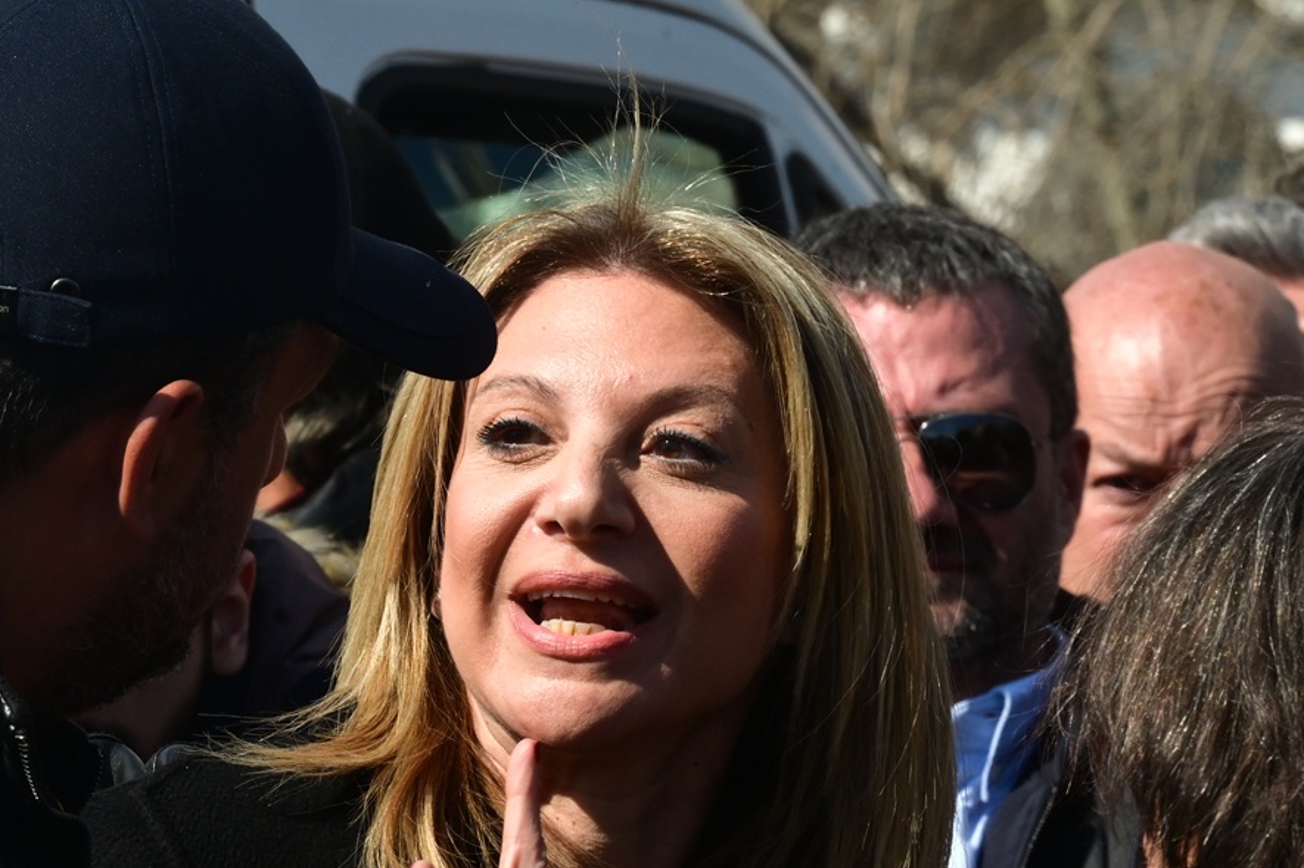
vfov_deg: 3.5
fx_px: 14046
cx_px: 385
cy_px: 669
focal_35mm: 388
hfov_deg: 5.3
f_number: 16
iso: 800
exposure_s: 1/640
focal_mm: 165
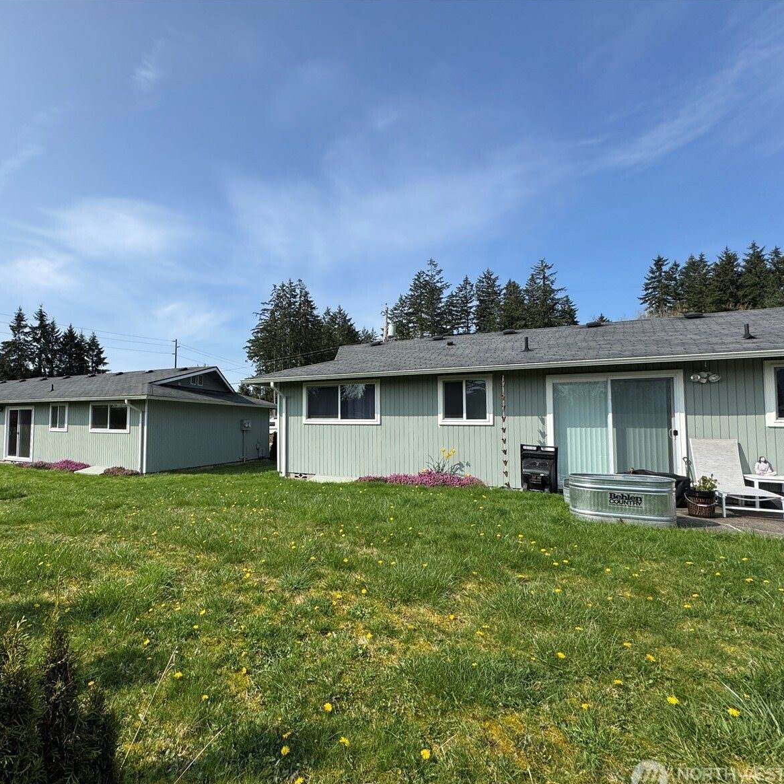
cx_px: 268
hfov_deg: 81.4
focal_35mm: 17
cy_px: 402
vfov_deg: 84.0
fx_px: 436
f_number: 2.2
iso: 50
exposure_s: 1/2208
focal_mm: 2.22
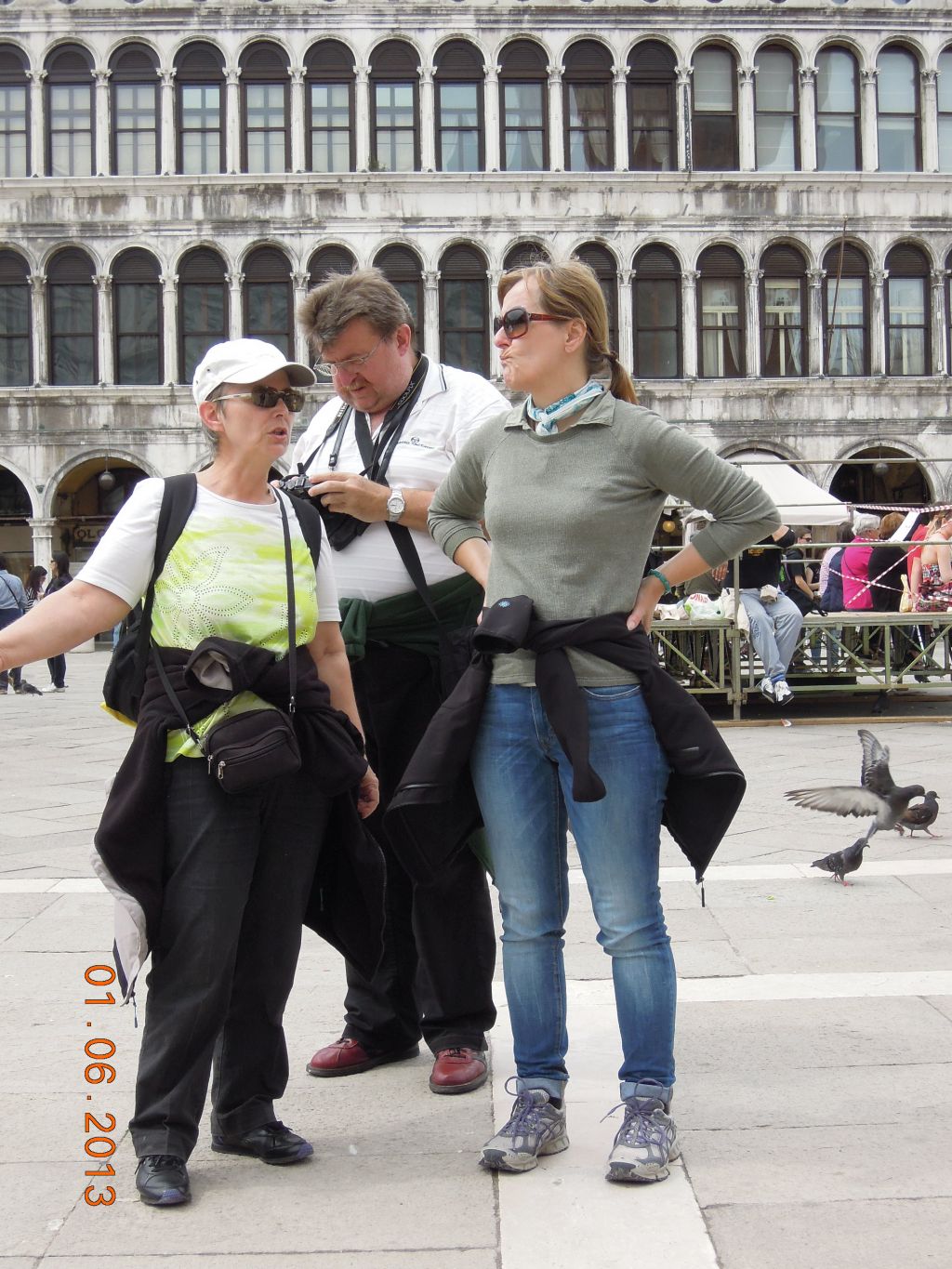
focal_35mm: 55
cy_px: 634
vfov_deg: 34.9
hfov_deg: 26.6
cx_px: 476
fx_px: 2016
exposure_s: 1/640
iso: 160
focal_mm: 9.9
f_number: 4
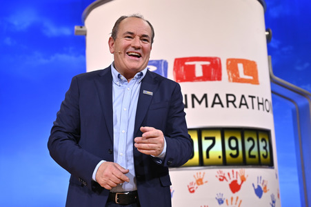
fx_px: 492
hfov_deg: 35.1
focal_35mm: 57
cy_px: 104
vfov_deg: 23.7
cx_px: 156
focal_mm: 57
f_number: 4
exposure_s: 1/200
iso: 800
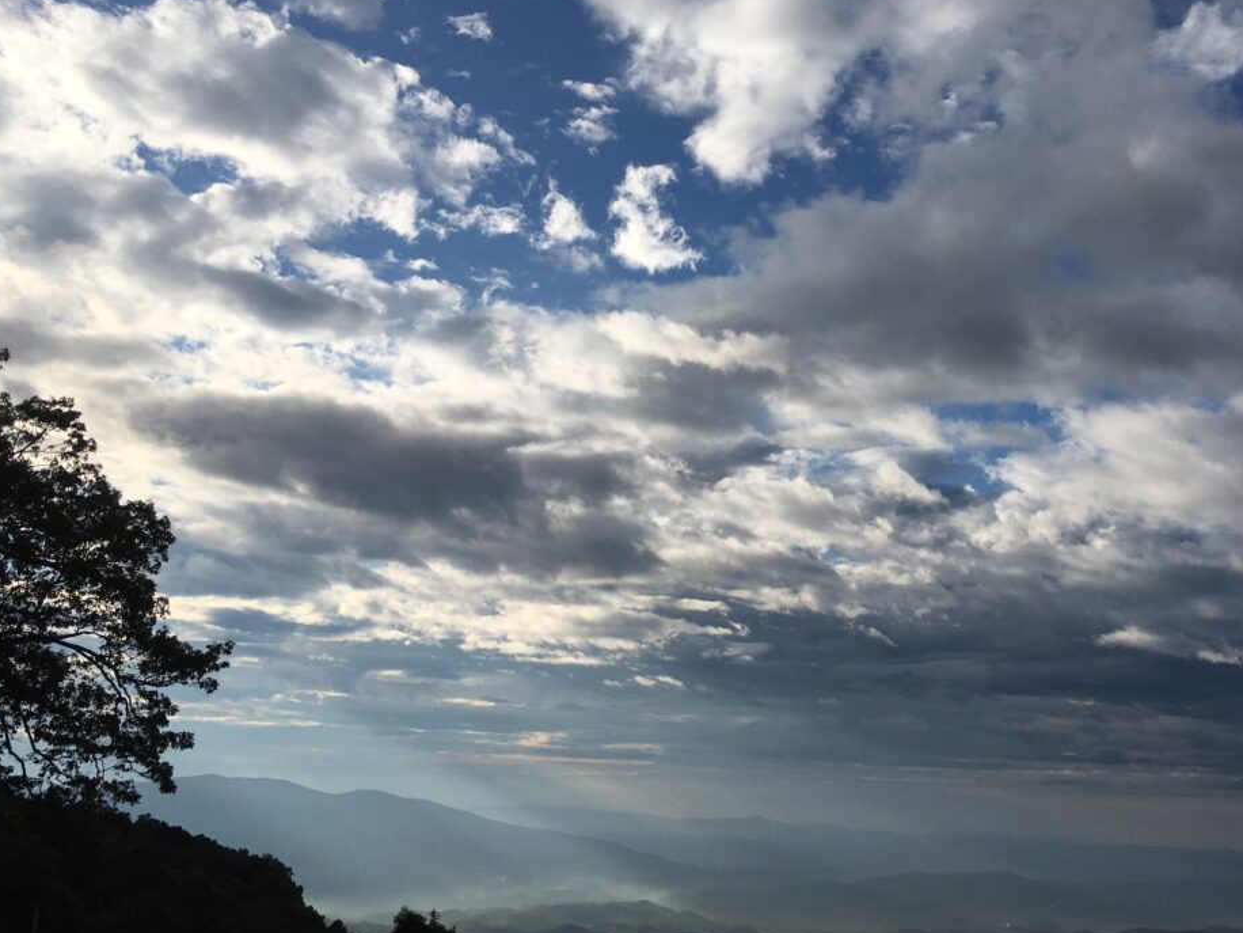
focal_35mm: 38
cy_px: 421
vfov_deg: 37.7
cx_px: 735
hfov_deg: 48.7
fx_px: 1365
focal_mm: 4.15
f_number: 2.2
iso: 25
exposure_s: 1/4808
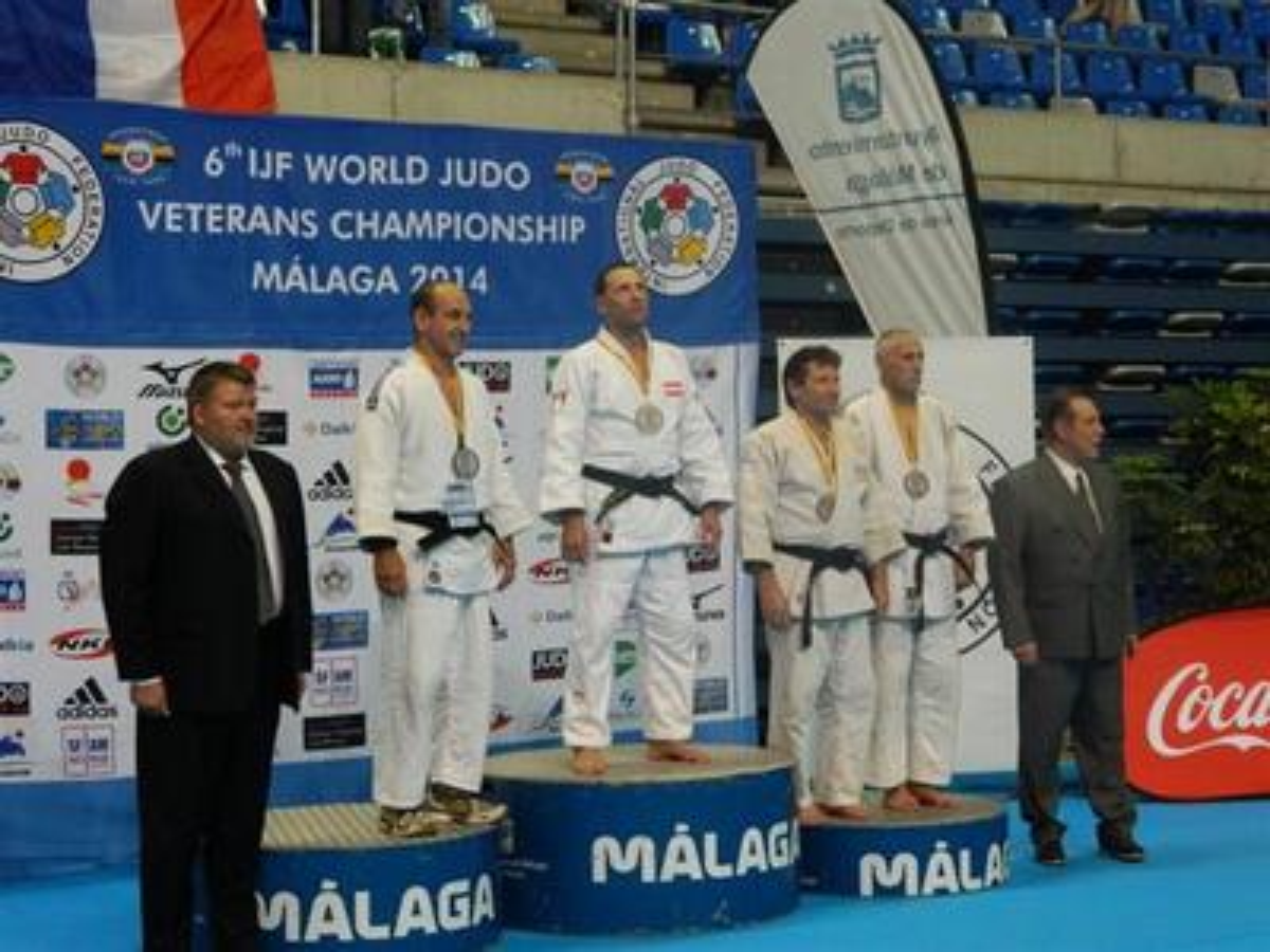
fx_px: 2568
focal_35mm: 70
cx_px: 635
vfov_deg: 21.0
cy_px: 476
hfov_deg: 27.8
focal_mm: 12.6
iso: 400
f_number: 4
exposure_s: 1/25
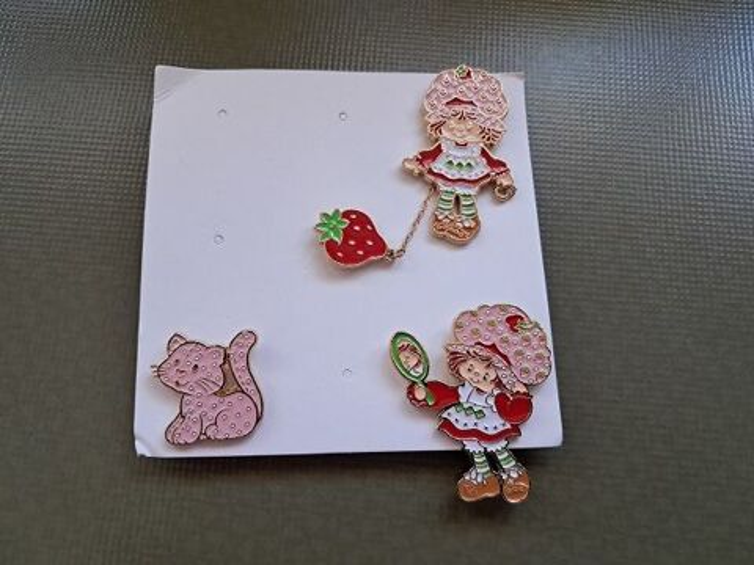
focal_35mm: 27
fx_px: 588
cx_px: 377
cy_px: 282
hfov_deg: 65.3
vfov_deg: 51.4
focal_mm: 4
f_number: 1.8
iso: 200
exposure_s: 1/60
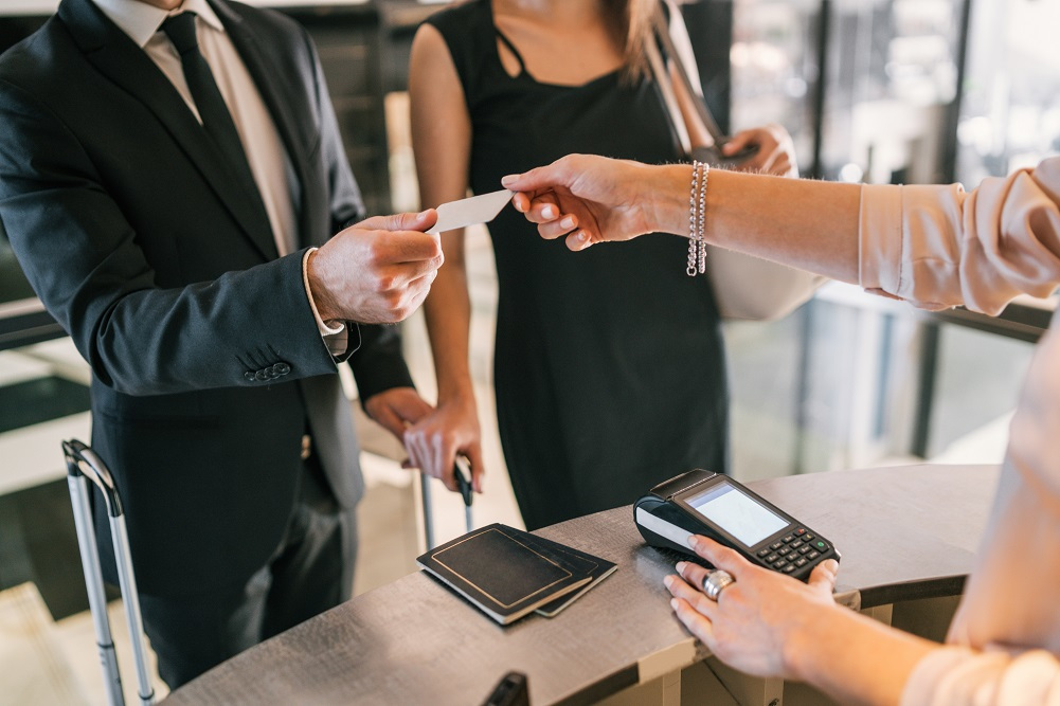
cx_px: 530
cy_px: 353
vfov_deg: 37.8
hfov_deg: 54.4
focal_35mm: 35
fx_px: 1030
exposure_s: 1/50
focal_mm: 35
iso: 640
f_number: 2
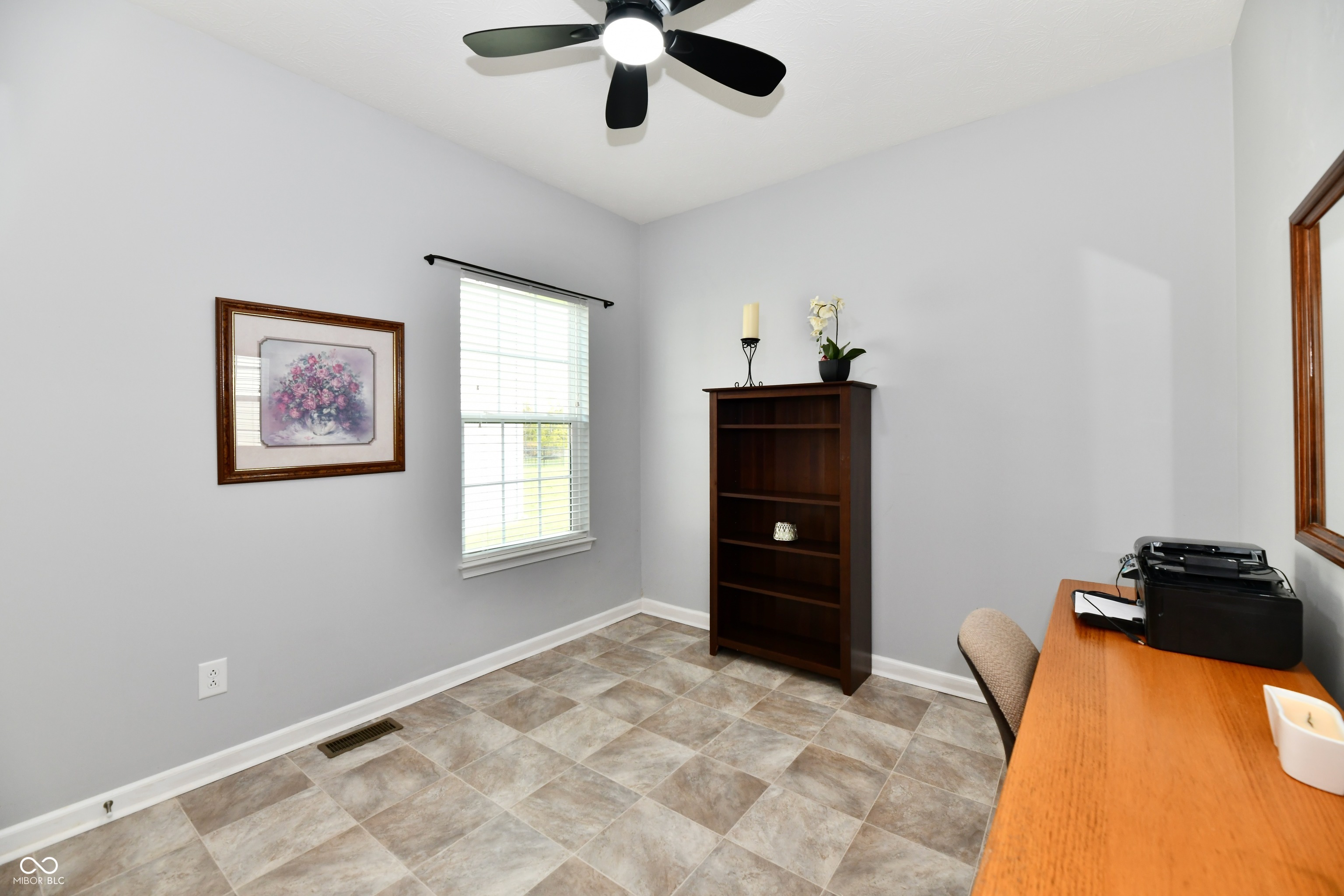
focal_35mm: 14
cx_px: 672
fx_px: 523
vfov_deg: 81.2
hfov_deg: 104.3
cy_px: 448
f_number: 6.3
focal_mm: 14
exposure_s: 1/60
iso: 640
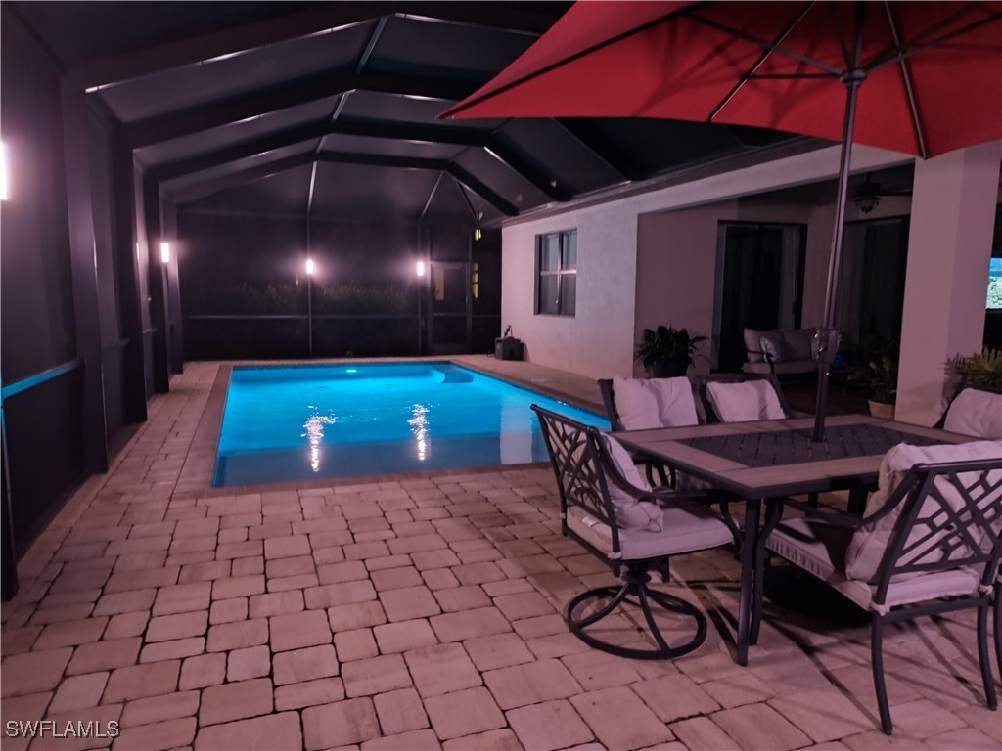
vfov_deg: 58.9
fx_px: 666
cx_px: 501
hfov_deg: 73.9
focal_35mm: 23
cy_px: 376
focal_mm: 5.56
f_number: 1.8
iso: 3200
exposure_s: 1/10
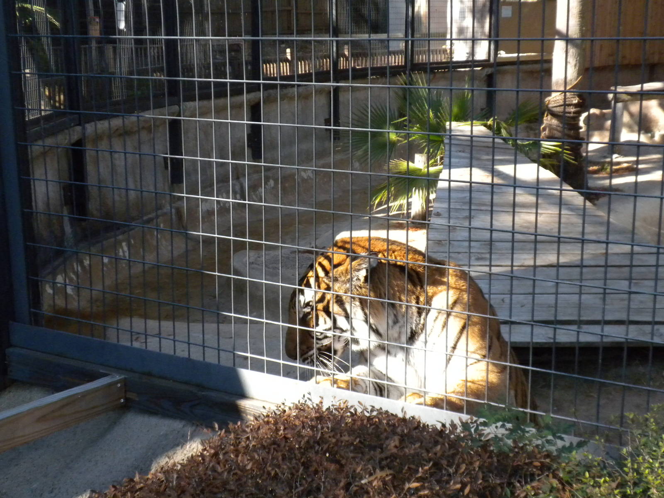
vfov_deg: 28.0
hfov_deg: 36.8
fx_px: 997
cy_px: 249
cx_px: 332
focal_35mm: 52
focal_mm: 9.1
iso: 400
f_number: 4.3
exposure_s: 1/600
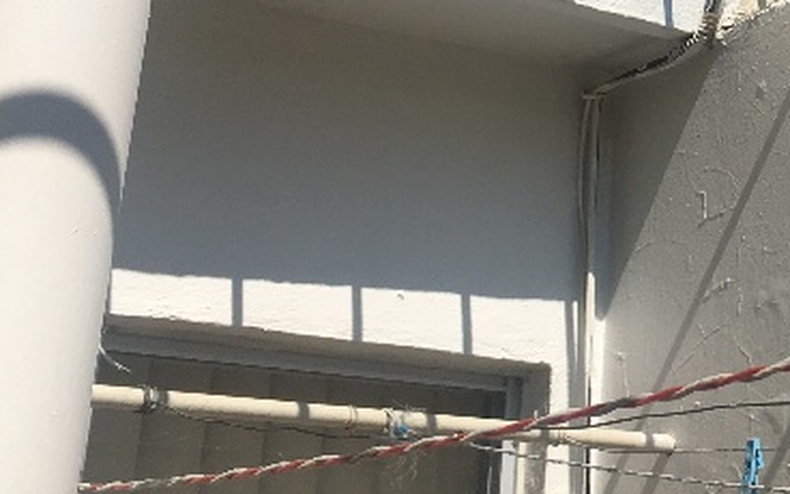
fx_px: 1916
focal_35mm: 89
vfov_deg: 14.2
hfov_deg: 22.3
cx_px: 811
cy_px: -103
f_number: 2.2
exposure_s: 1/3663
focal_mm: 4.15
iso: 25
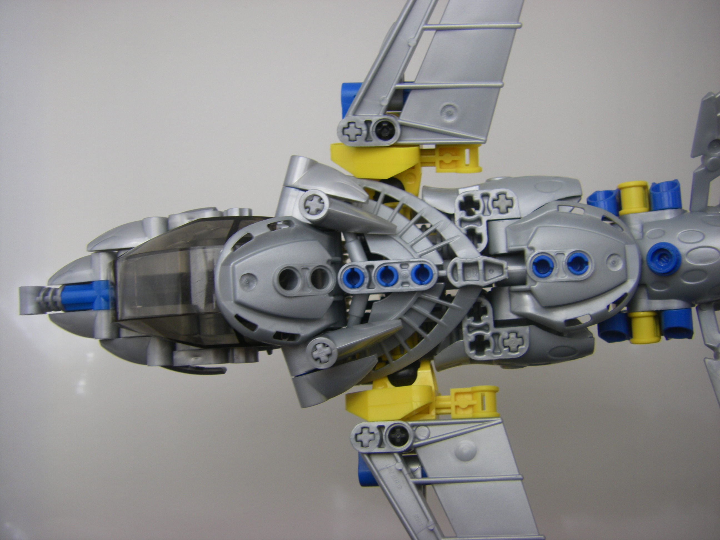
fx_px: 790
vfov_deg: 37.7
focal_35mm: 38
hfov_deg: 49.0
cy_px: 270
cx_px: 360
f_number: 3.5
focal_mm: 6.3
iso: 64
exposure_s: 1/100
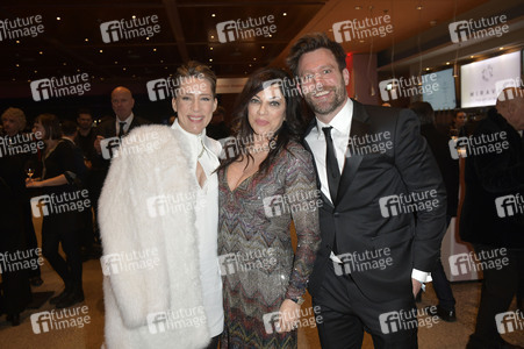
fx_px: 465
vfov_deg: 41.1
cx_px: 262
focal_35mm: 32
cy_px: 174
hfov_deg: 58.8
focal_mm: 32
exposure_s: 1/250
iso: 1250
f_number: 5.6
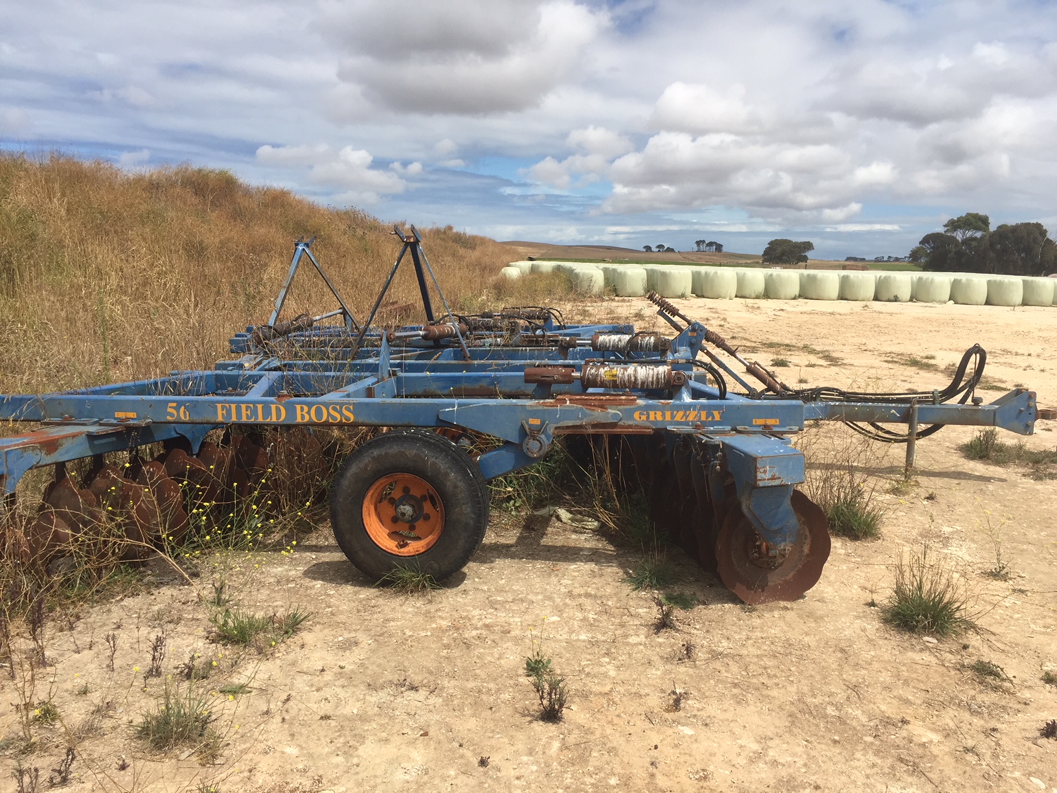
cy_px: 396
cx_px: 528
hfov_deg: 61.7
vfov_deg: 48.2
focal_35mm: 29
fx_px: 886
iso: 32
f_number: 2.2
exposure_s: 1/3049
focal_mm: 4.15
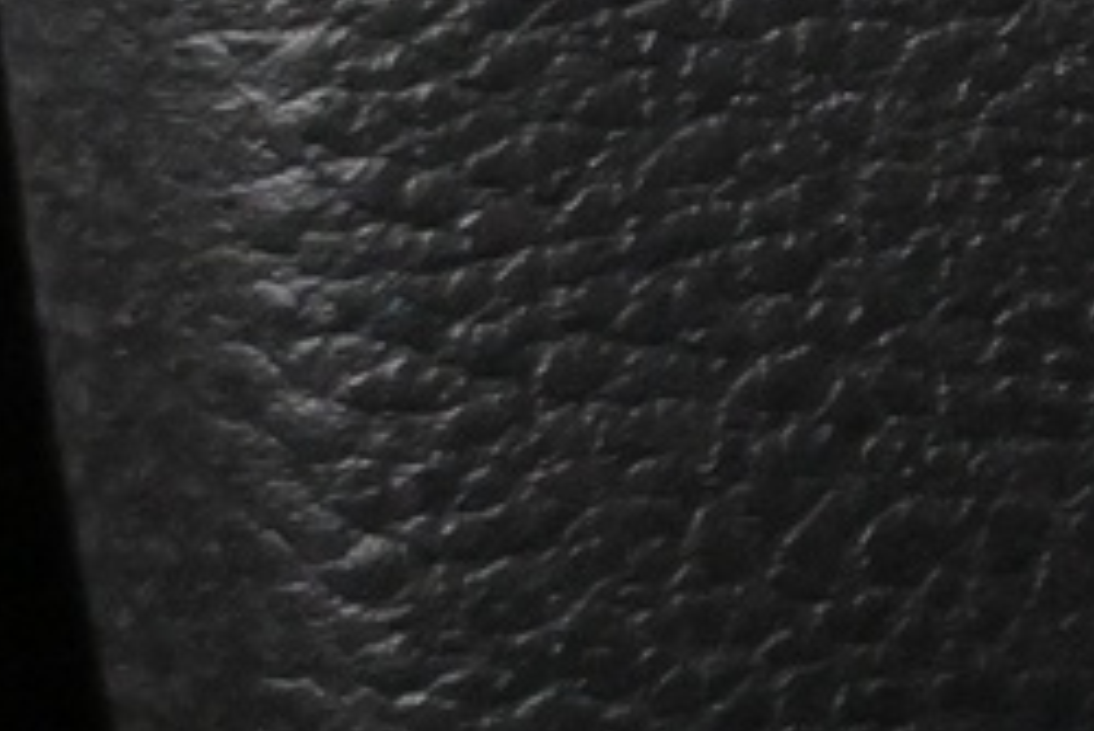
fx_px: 6343
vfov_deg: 6.4
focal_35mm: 209
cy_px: -871
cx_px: 3229
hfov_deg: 8.4
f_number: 4
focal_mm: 21.5
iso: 8000
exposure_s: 1/30
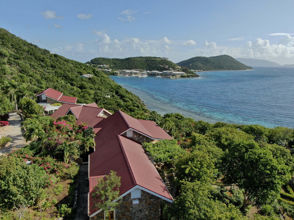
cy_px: 110
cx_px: 147
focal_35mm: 24
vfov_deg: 56.8
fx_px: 204
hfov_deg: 71.6
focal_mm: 4.39
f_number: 2.8
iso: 100
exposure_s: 1/2127
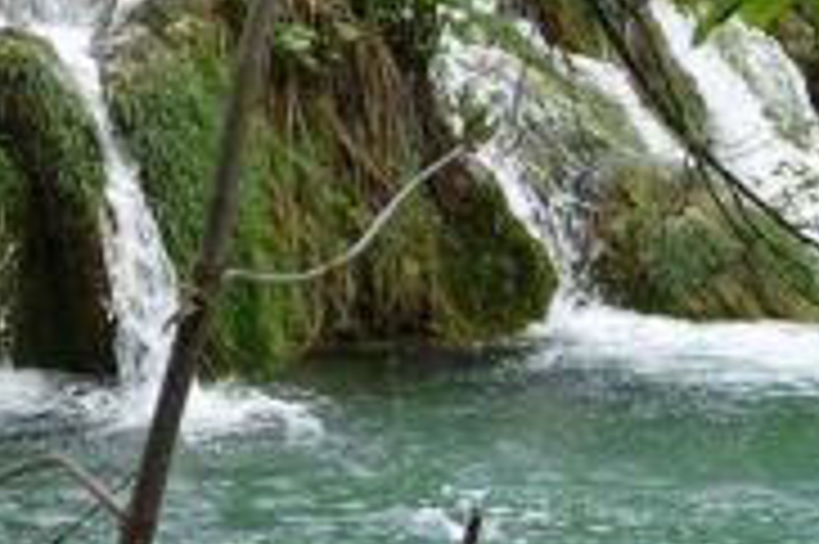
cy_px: 2
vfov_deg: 11.6
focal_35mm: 117
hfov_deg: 16.9
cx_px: -112
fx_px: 2659
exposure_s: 1/250
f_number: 4
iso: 250
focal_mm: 7.05
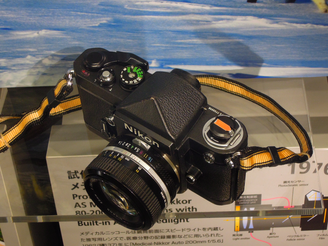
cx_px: 164
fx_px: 730
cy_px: 123
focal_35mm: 77
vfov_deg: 19.1
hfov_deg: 25.3
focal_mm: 13.8
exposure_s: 1/10
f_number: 4.7
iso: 400
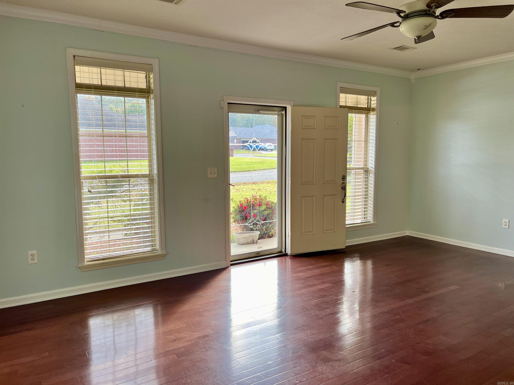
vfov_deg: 53.1
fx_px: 386
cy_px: 192
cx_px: 257
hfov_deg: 67.3
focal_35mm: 26
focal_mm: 5.7
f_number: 1.5
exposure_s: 1/131
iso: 32
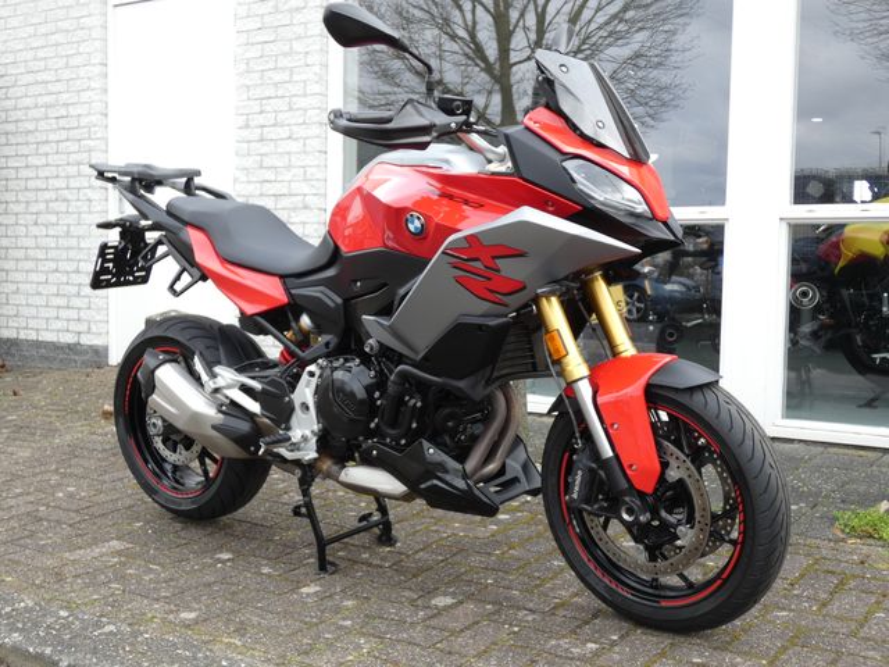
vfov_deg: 33.6
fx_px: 1104
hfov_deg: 43.9
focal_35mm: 43
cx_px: 444
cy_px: 334
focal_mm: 7.8
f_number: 3.7
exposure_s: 1/125
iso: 80
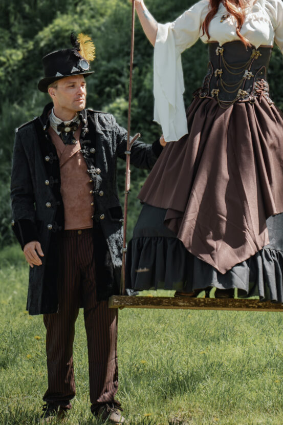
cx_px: 197
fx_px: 4058
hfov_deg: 4.0
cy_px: 167
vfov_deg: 6.0
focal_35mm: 344
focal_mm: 159
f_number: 6.3
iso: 100
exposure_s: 1/100
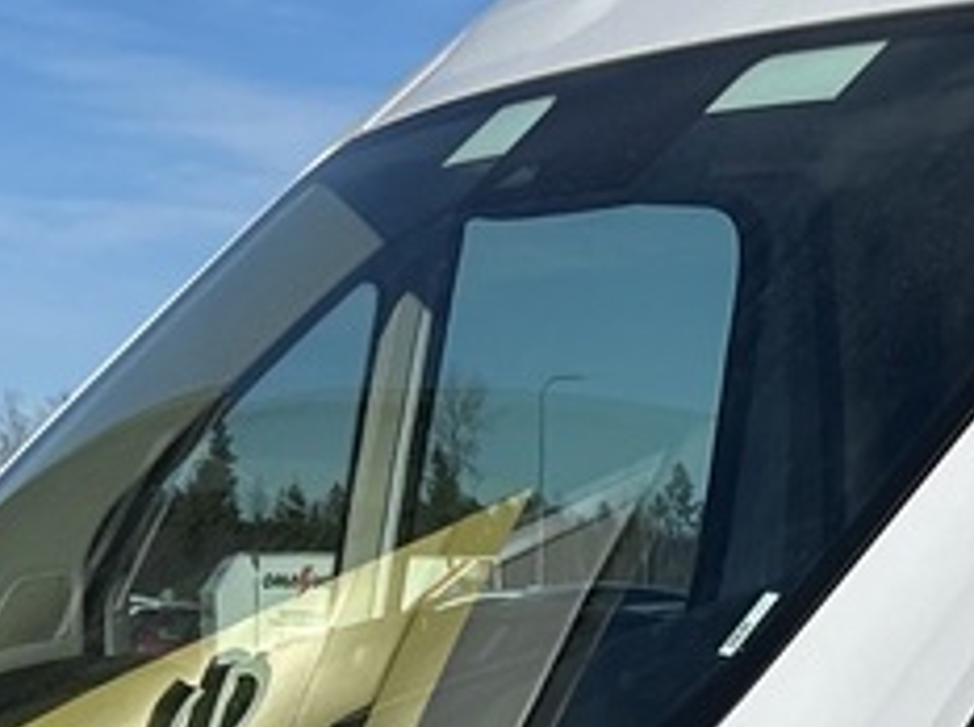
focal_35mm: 161
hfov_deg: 11.9
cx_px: 1359
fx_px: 4523
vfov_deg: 9.0
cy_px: 1019
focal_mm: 5.7
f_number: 1.5
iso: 50
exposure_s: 1/10309
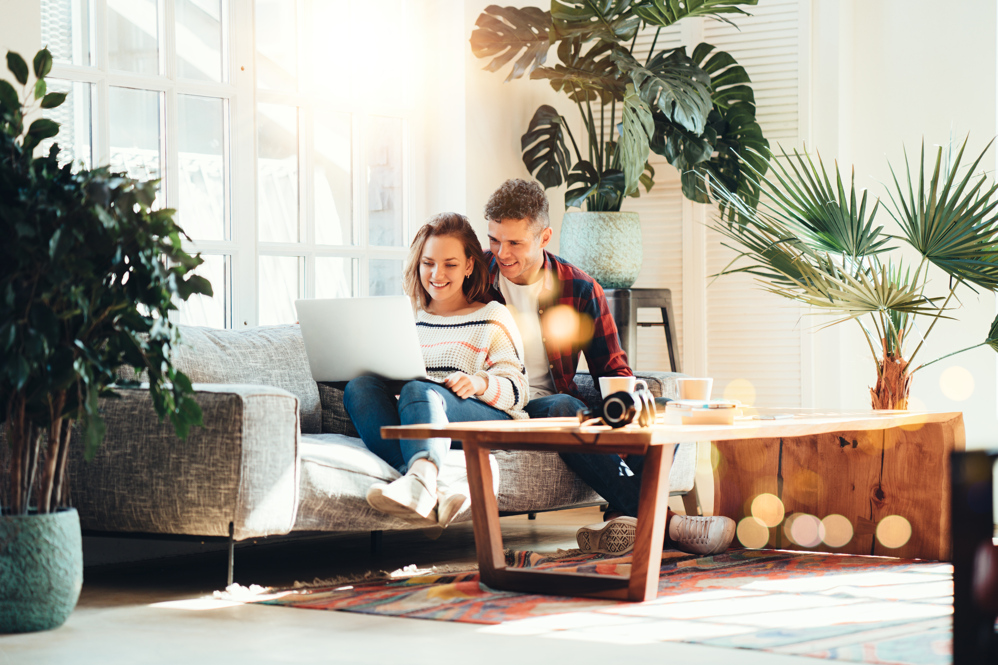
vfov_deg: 16.1
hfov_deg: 23.9
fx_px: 2357
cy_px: 332
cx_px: 499
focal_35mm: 85
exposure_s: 1/250
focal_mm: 85
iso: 200
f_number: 1.8
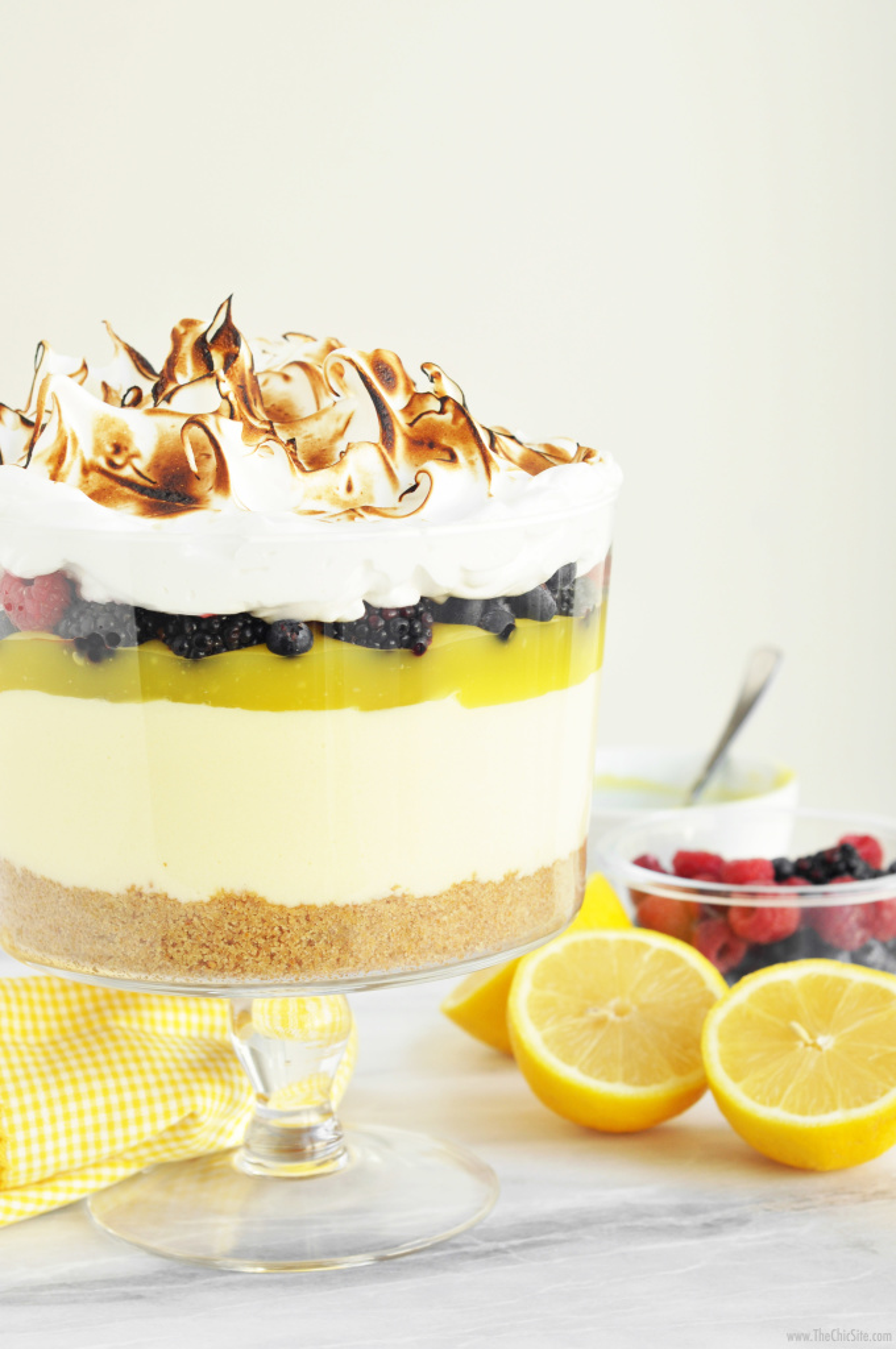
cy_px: 674
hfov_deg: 18.1
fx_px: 2807
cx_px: 448
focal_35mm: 75
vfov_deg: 27.0
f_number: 5
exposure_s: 1/80
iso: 250
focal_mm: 50
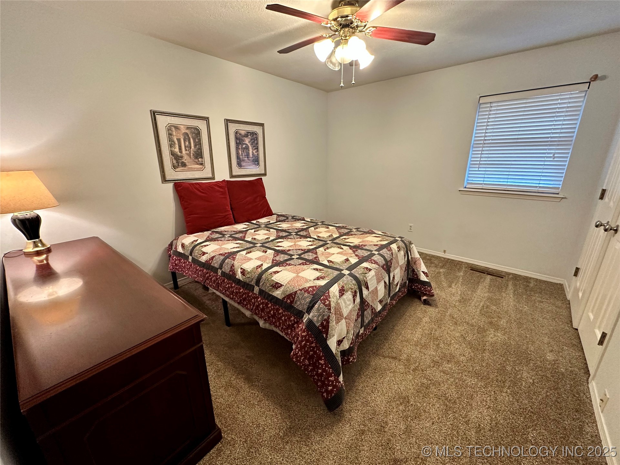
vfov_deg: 85.7
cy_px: 232
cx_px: 310
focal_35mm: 14
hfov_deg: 102.1
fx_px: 251
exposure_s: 1/60
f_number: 2.2
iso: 400
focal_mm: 2.22
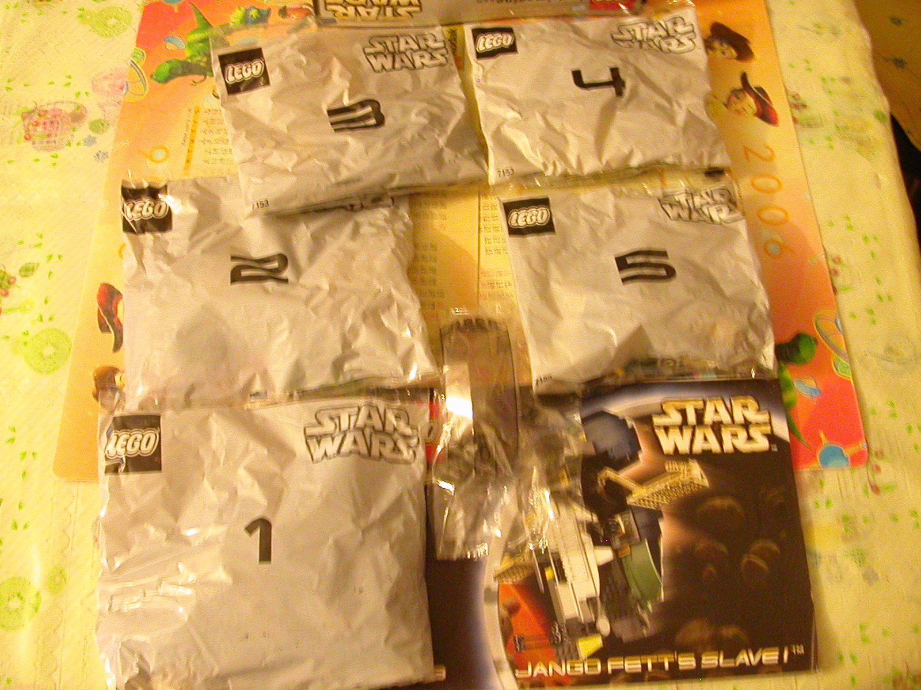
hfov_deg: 50.1
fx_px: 984
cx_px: 460
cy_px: 345
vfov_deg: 38.7
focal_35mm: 37
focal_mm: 5.6
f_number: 2.7
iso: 400
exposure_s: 1/1.9
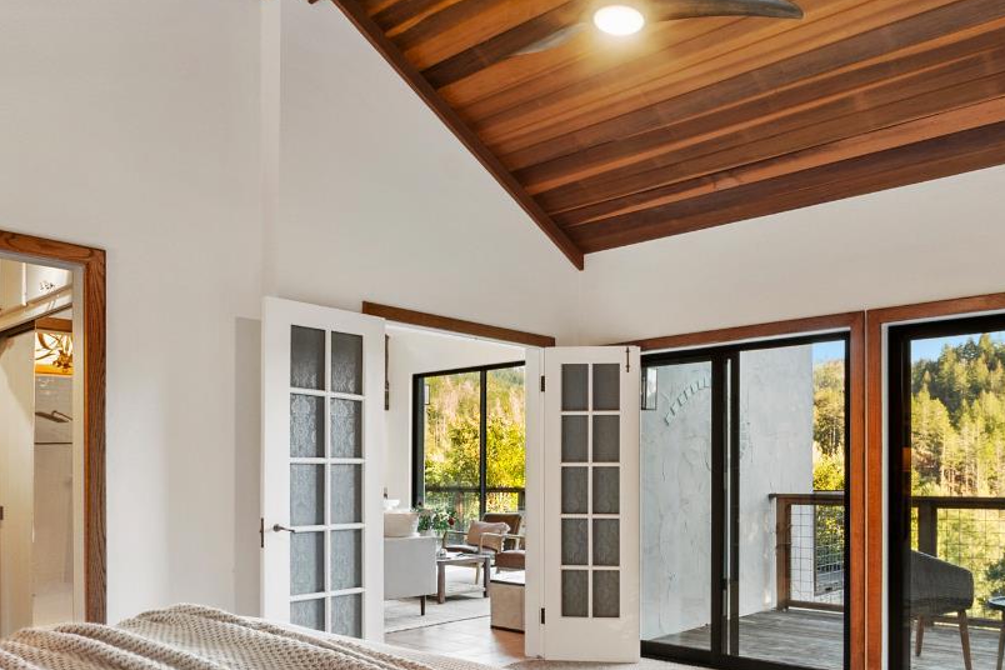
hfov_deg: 64.1
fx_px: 782
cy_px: 438
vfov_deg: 45.8
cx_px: 656
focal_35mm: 28
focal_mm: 10
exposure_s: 1/2
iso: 250
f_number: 8
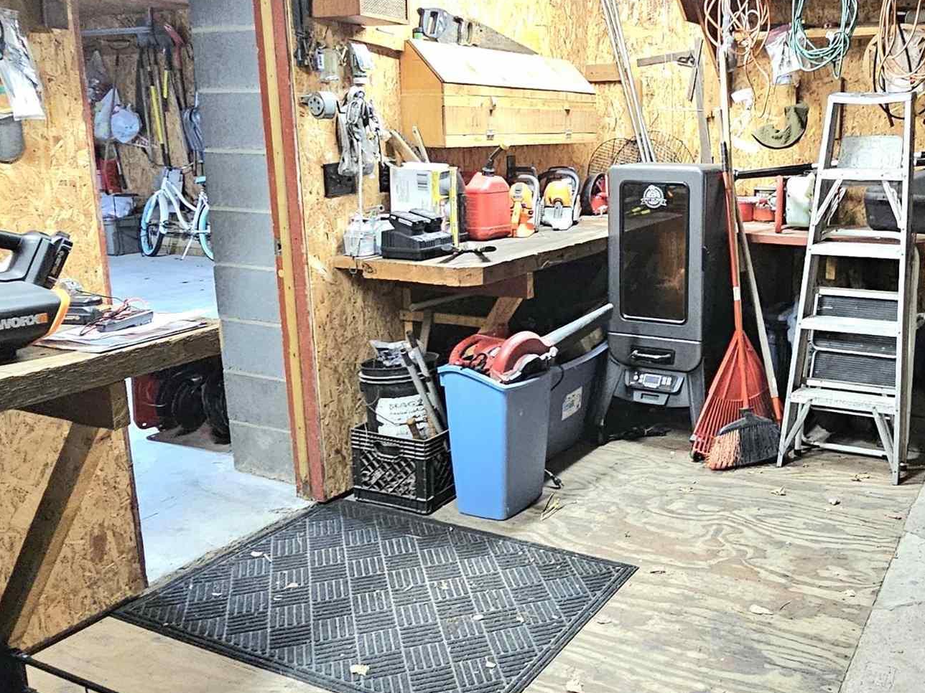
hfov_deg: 56.6
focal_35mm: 31
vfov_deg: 45.4
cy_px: 313
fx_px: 828
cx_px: 642
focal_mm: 2.2
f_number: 2.2
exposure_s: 1/30
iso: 500
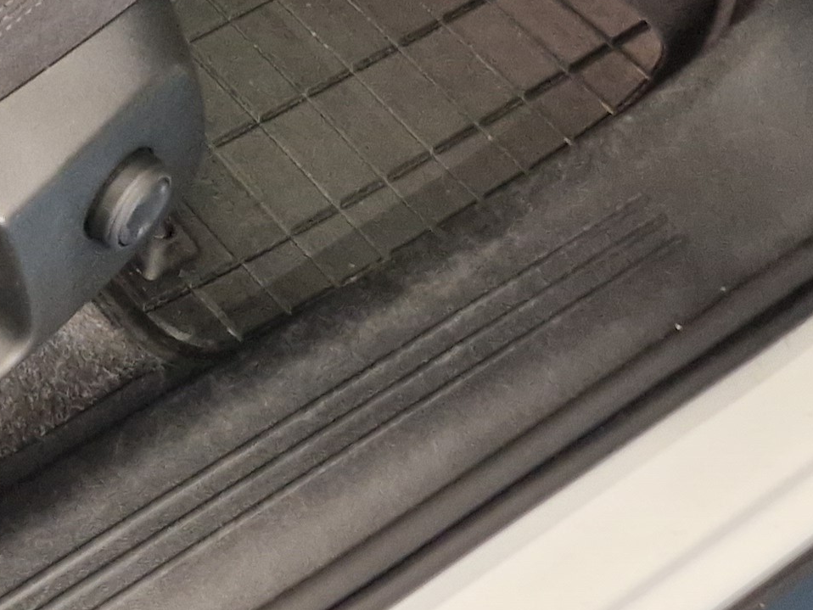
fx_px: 2255
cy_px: -421
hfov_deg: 18.1
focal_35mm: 96
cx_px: -420
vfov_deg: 14.0
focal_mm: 5.4
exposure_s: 1/50
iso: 500
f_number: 1.8
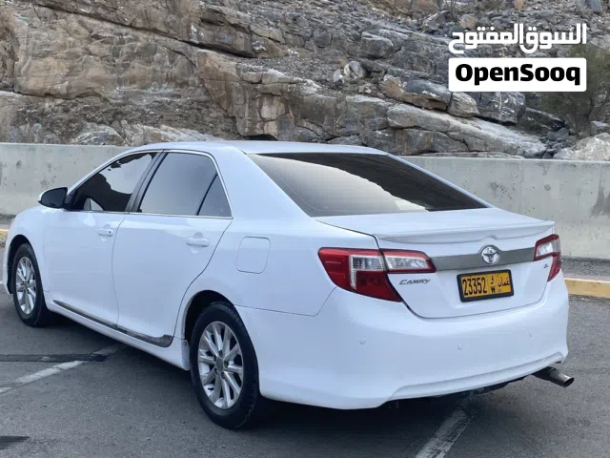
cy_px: 229
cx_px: 305
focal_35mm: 26
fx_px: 458
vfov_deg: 53.1
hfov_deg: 67.3
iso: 32
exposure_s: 1/268
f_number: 1.8
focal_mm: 4.25
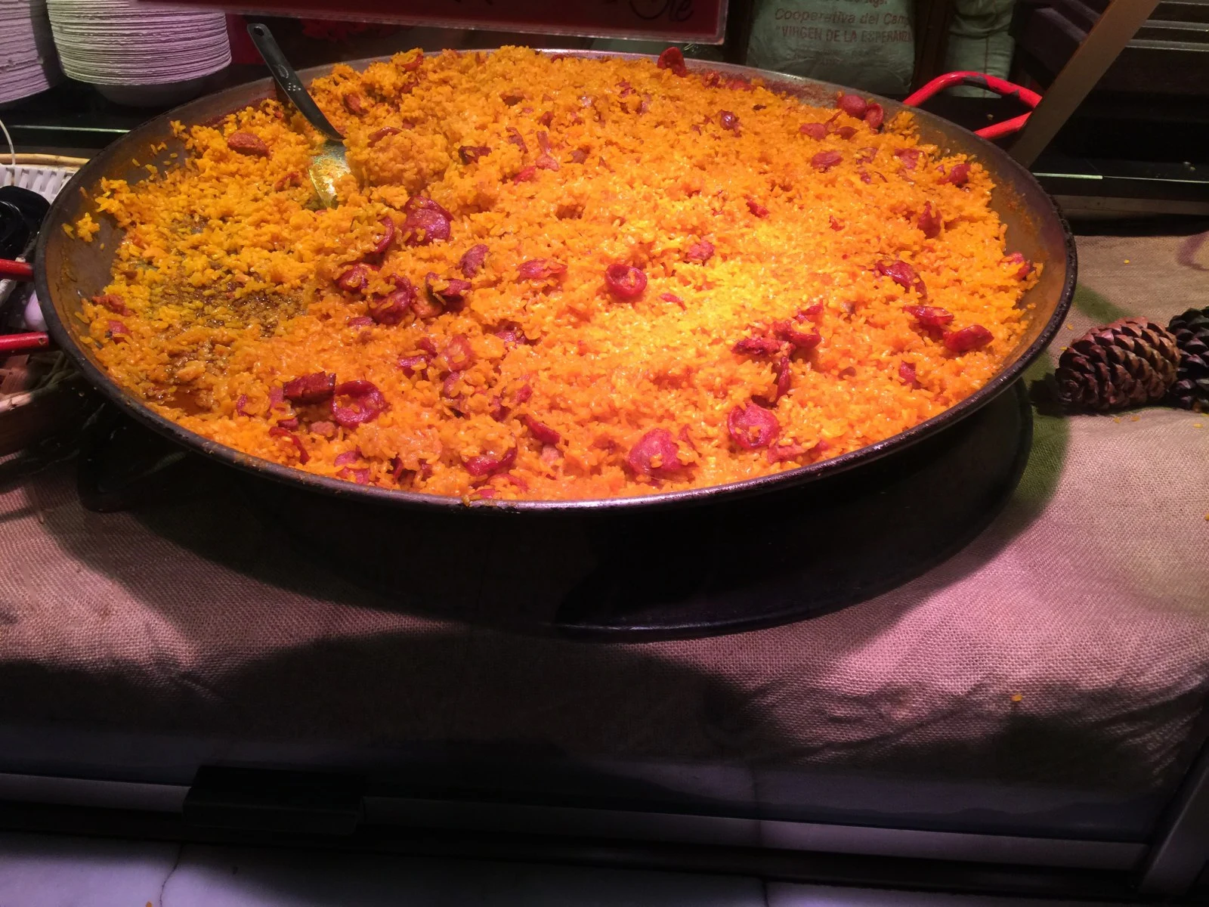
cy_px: 454
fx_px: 1013
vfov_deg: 48.2
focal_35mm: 29
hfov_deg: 61.7
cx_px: 604
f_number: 2.2
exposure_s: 1/33
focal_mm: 4.15
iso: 50
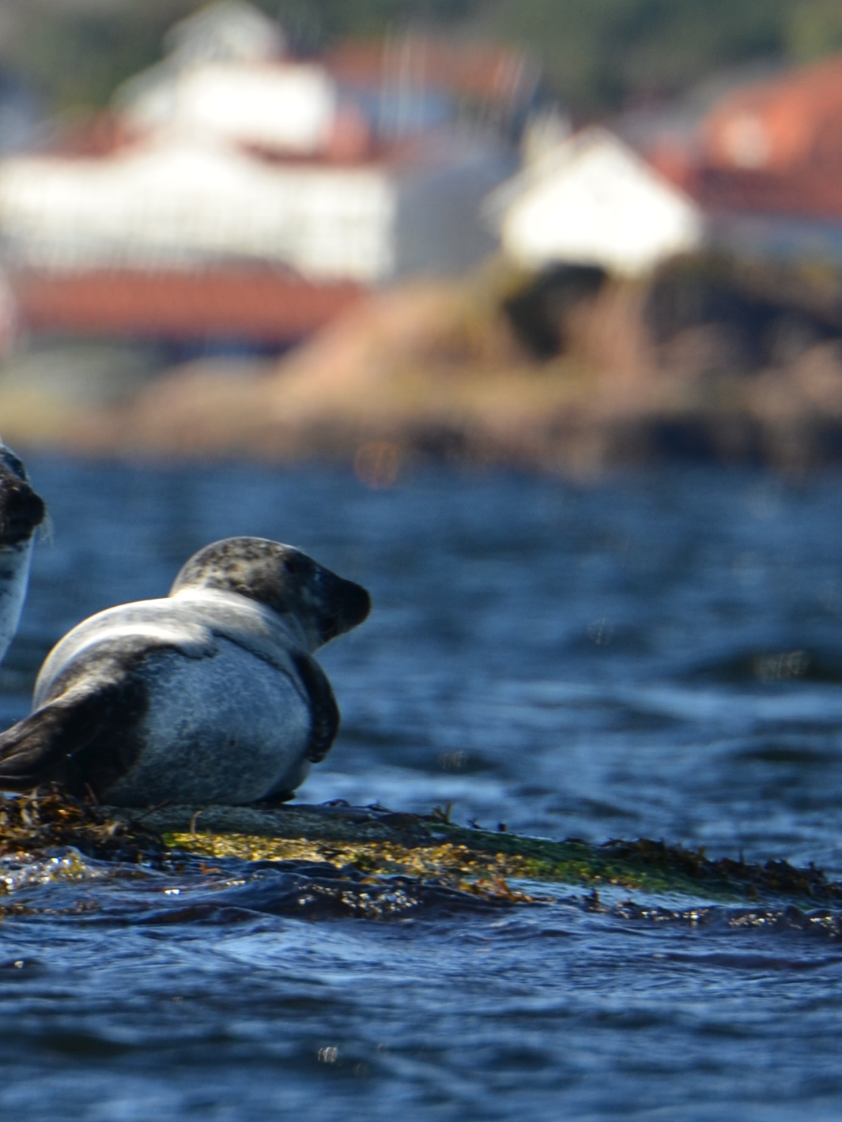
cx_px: -270
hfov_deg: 1.0
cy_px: 508
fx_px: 48616
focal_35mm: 1499
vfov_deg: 1.3
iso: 200
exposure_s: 1/640
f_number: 6.3
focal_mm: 400
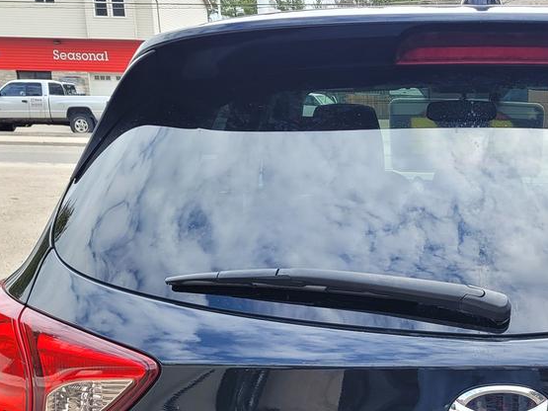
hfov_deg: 31.3
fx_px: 950
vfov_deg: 23.2
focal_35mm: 60
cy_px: 428
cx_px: 448
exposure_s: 1/617
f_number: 1.8
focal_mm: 5.4
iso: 40
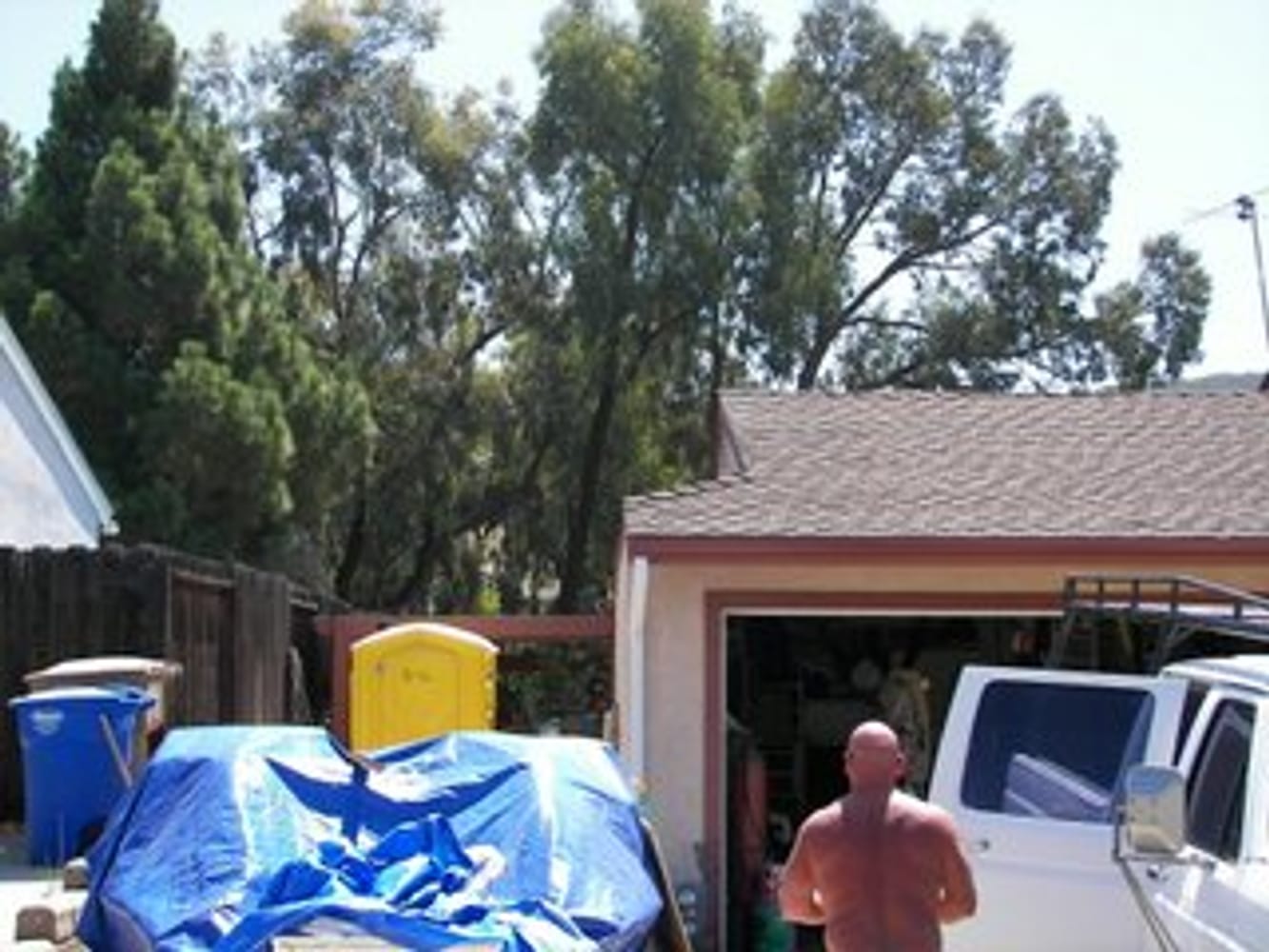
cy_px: 476
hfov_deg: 29.4
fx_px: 2420
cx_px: 634
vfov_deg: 22.3
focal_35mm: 66
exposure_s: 1/400
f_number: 2.8
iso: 50
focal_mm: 10.9
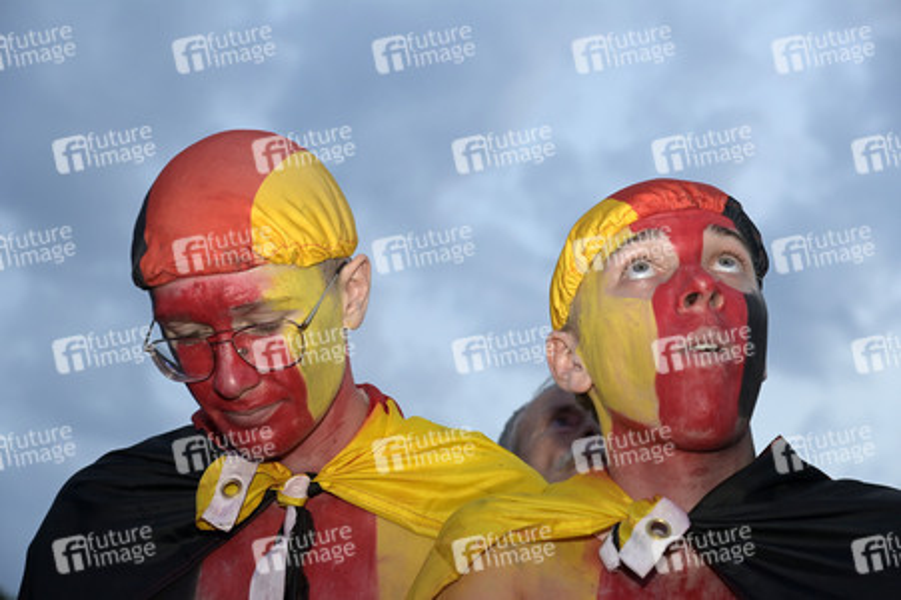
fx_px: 2126
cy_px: 300
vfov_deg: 16.0
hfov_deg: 23.9
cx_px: 450
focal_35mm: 85
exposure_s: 1/250
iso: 1600
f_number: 5.6
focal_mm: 85
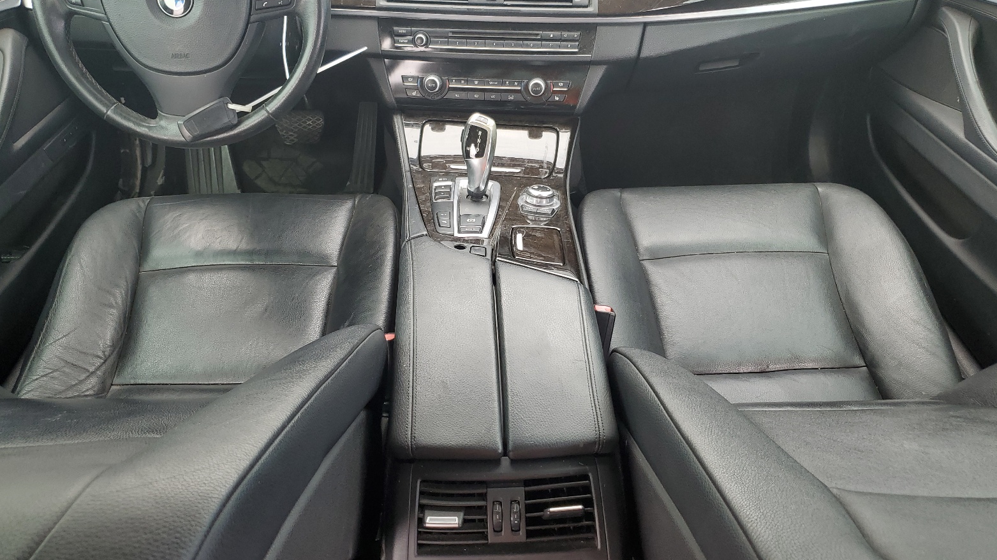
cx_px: 495
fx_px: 767
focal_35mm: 29
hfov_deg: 66.1
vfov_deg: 40.0
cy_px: 226
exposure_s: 1/213
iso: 50
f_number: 1.5
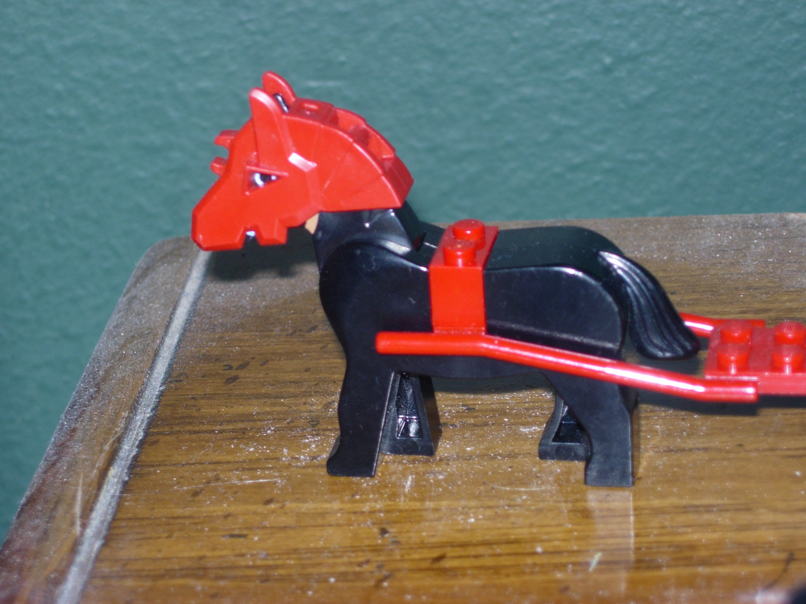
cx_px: 403
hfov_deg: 17.4
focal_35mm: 113
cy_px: 302
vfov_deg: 13.1
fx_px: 2631
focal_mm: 23.4
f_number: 4.9
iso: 79
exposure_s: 1/64
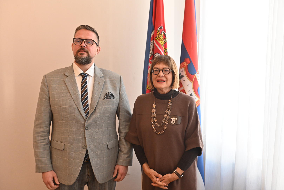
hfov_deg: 48.5
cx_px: 142
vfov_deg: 33.4
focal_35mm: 40
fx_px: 316
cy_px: 95
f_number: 3.2
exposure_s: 1/320
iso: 2000
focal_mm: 40
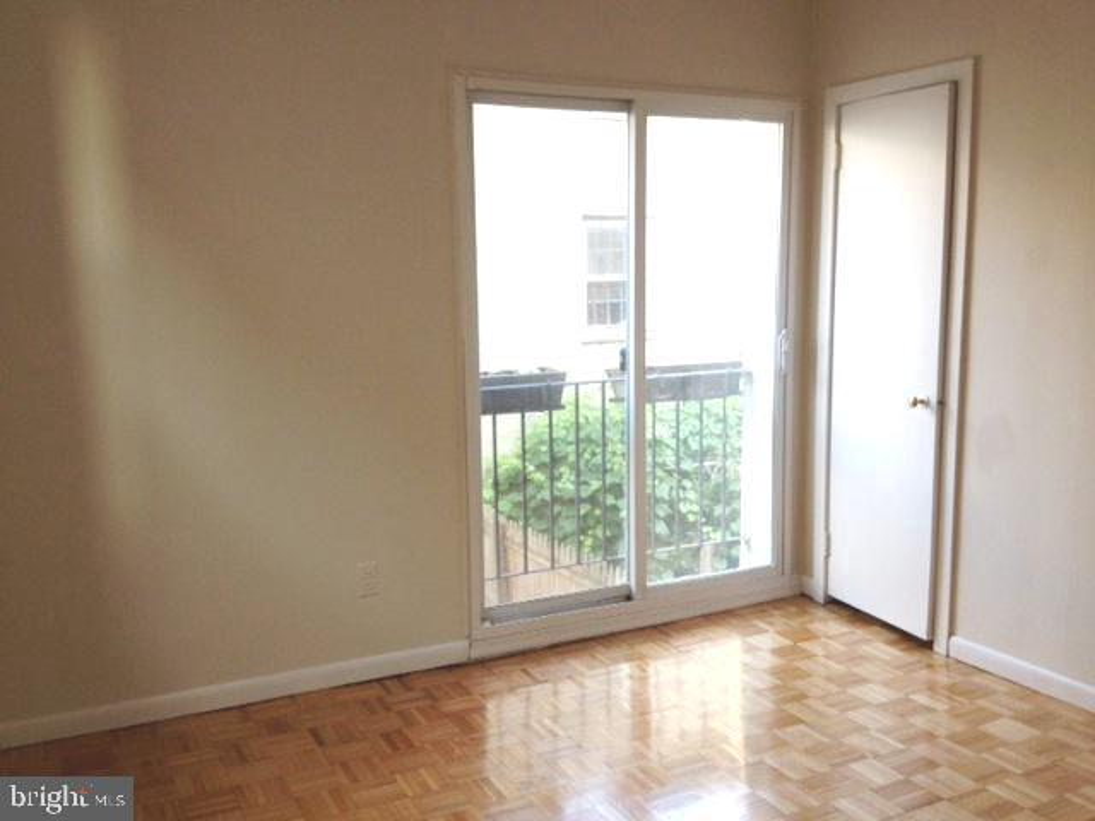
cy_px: 410
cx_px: 548
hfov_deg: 52.6
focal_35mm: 35
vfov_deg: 40.7
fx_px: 1107
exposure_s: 1/30
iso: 64
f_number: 2.4
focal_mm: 4.28
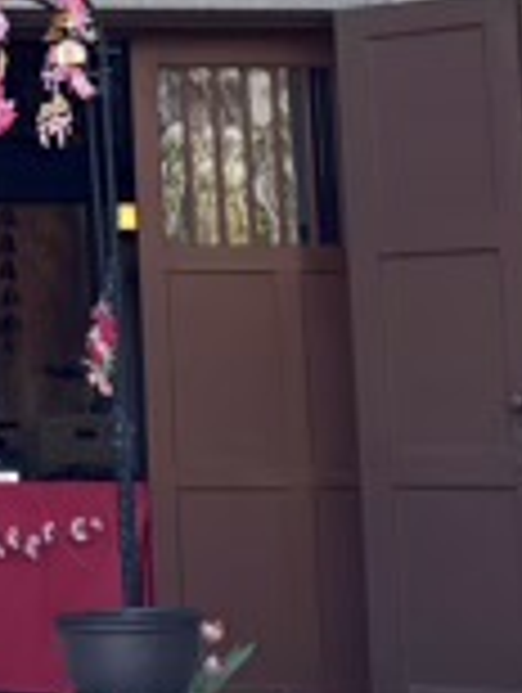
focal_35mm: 118
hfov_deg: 12.2
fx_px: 2366
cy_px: -191
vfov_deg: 15.9
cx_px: -176
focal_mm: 5.96
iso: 50
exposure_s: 1/510
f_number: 1.6
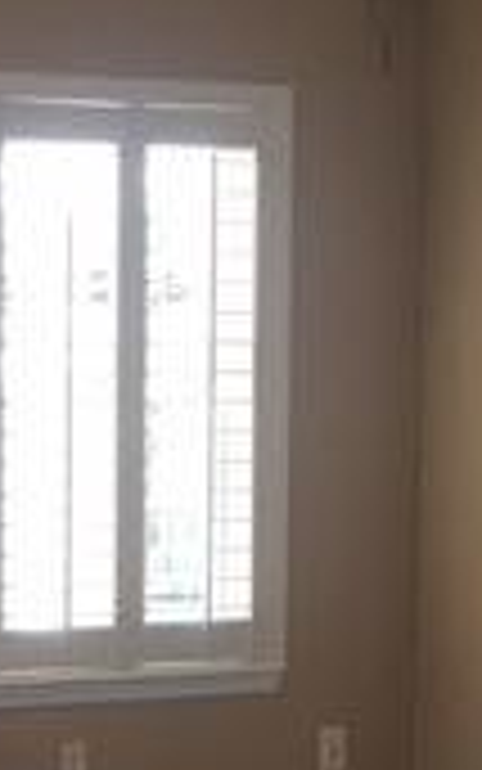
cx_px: -360
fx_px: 2415
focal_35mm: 115
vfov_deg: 17.8
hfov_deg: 10.7
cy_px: 702
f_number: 2.2
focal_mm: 4.15
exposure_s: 1/15
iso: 32
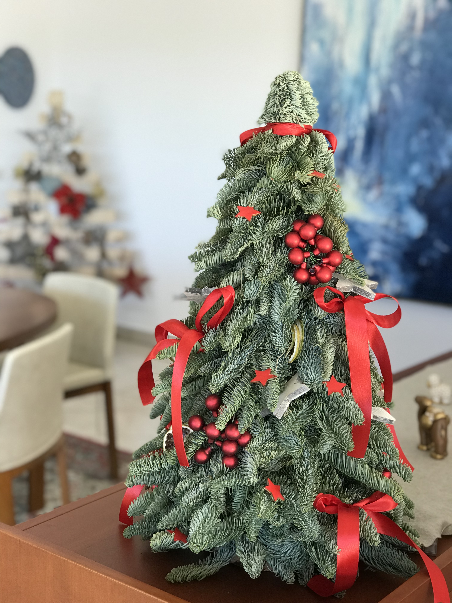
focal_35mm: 57
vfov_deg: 33.8
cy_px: 302
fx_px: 992
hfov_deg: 25.7
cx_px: 226
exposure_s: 1/50
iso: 40
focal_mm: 6.6
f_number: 2.8
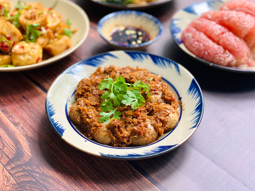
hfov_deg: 36.2
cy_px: 96
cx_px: 128
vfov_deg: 27.5
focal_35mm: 53
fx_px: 390
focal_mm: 6
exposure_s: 1/33
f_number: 2
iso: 125
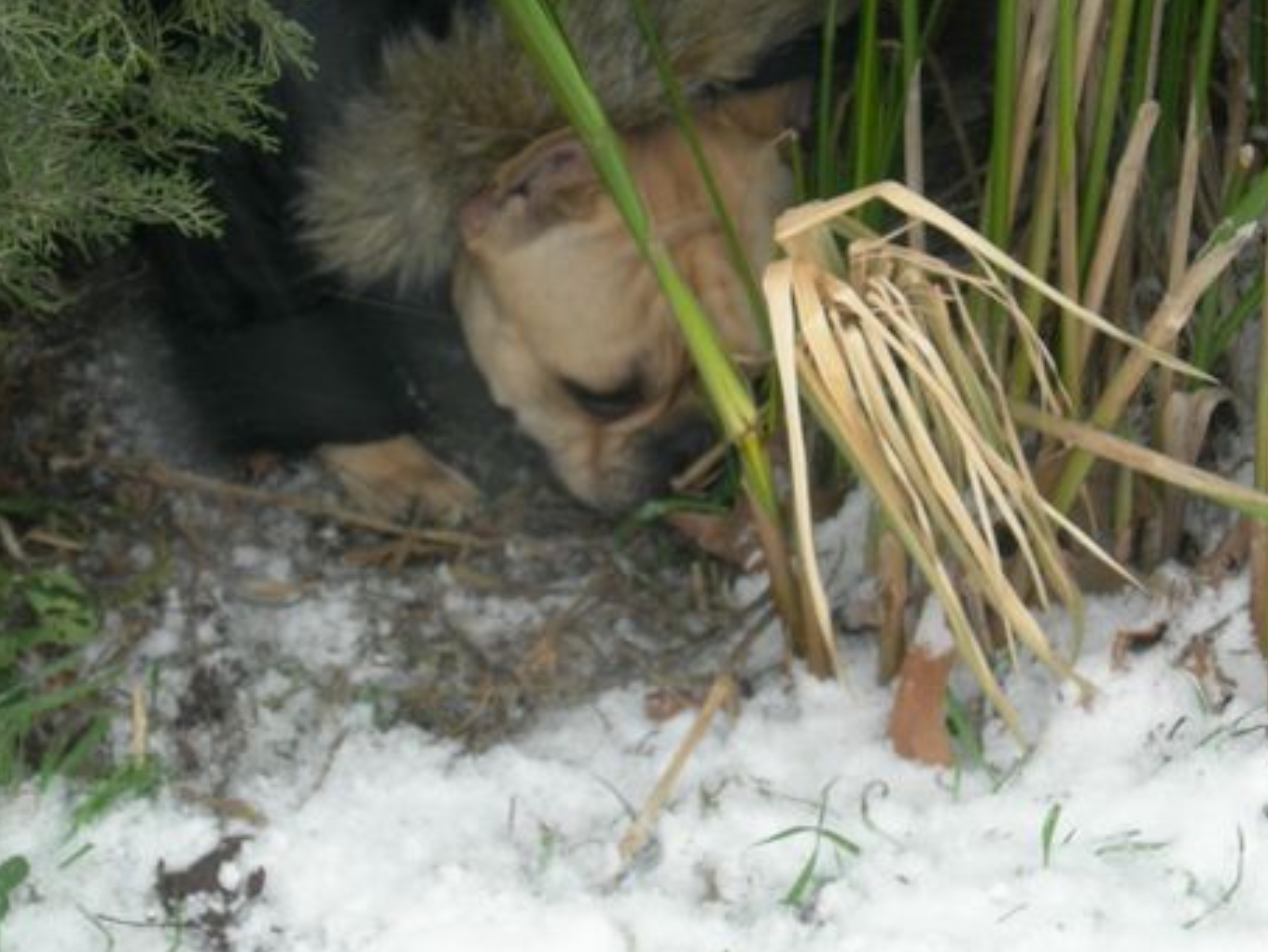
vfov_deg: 12.3
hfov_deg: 16.4
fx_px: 4397
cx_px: 613
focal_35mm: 120
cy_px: 395
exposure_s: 1/30
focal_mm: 17.7
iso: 64
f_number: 4.1
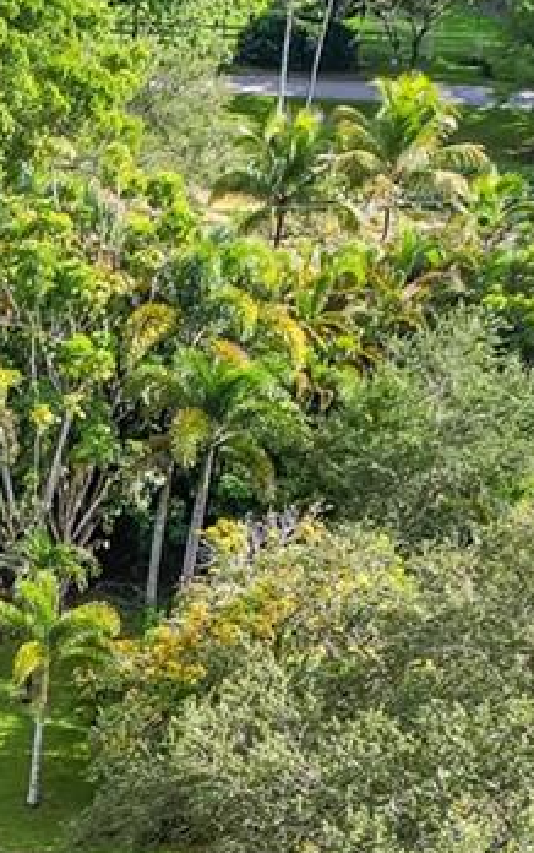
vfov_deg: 19.0
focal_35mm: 103
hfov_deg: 12.1
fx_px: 2394
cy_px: 1049
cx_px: -301
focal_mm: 8.38
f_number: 2.8
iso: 100
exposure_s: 1/640
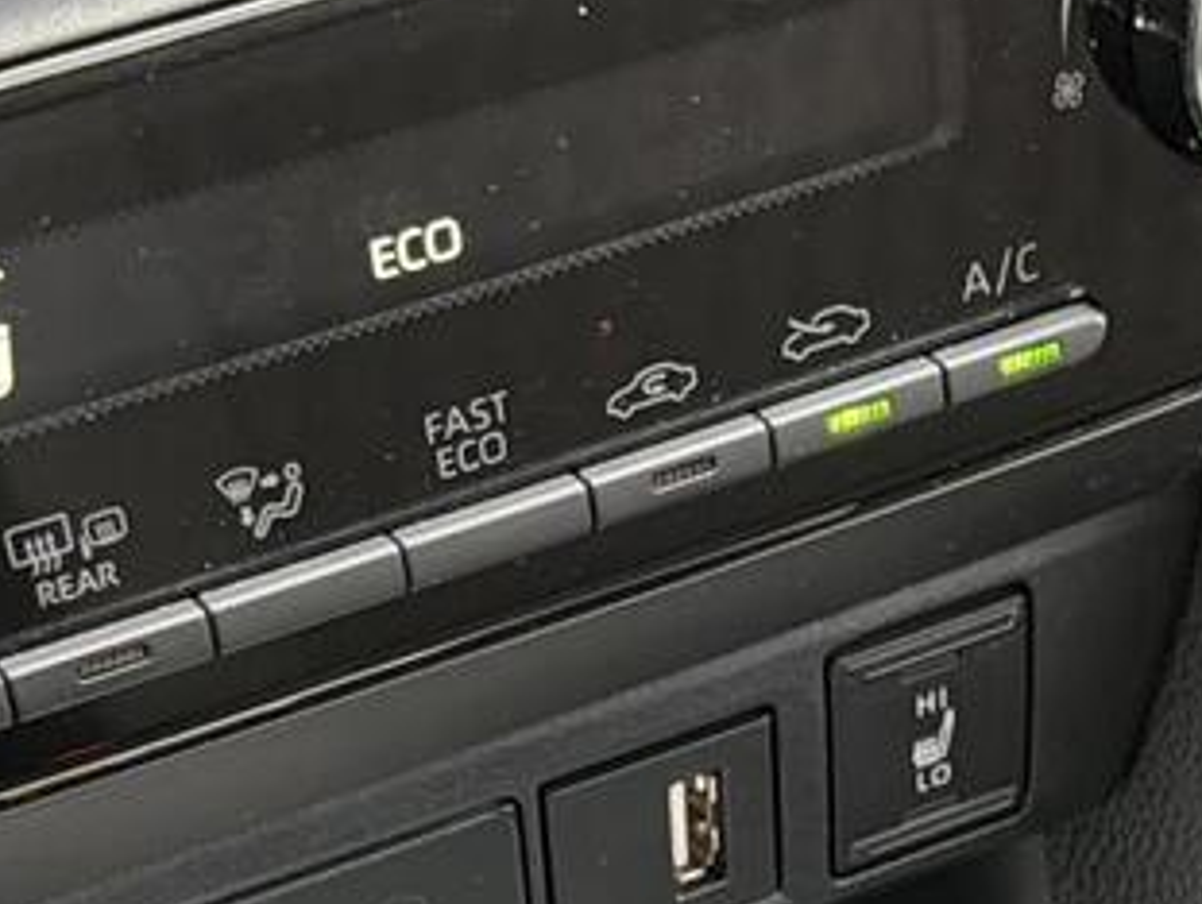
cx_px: 885
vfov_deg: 12.4
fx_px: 3859
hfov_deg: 17.6
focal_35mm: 111
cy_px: 1530
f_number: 1.78
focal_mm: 6.76
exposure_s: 1/60
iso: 250
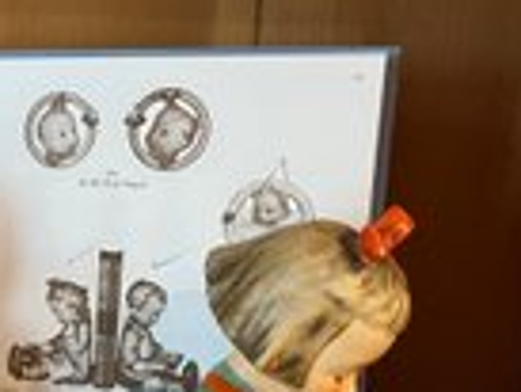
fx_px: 979
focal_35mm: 65
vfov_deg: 22.1
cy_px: 352
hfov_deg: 27.6
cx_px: -32
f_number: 1.6
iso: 400
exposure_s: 1/40
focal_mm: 5.1
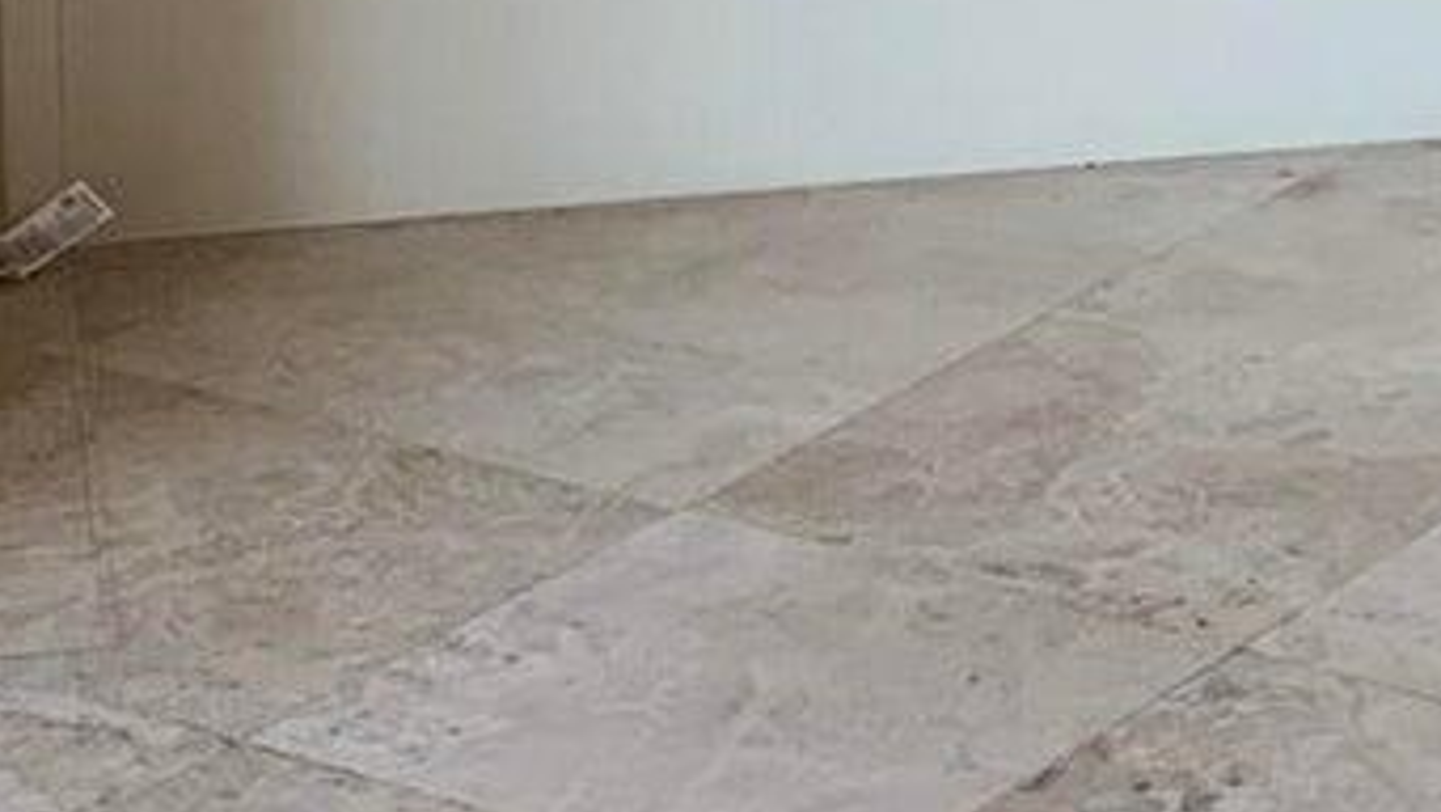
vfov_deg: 6.4
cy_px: -1417
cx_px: 1118
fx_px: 6765
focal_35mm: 177
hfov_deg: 12.1
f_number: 1.8
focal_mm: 4.25
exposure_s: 1/120
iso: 50
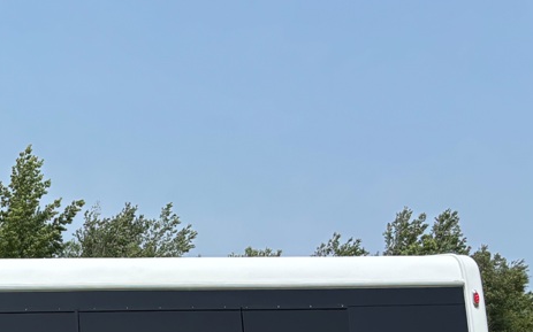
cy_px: 455
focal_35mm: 68
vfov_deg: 17.7
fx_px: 987
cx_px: -121
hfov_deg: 26.5
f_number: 1.6
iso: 50
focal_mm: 5.96
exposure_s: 1/4082
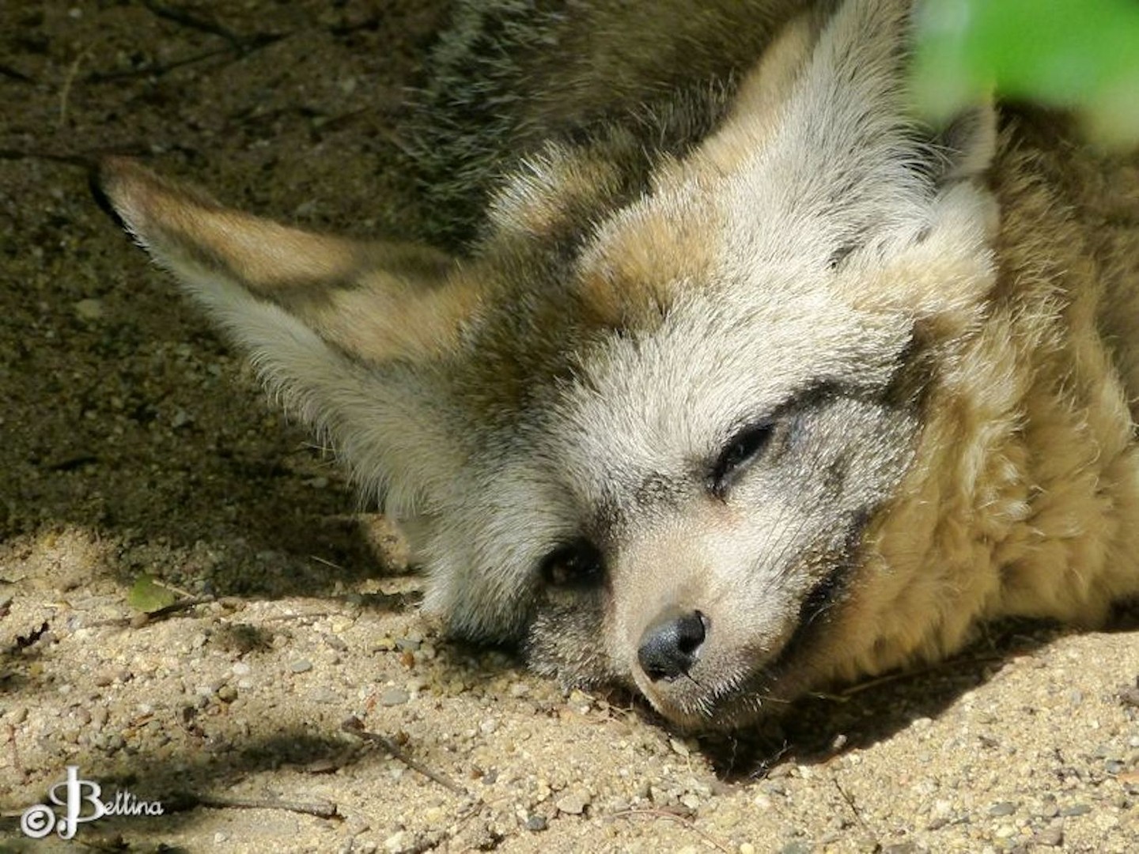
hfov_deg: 4.2
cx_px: 570
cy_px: 427
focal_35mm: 477
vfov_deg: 3.1
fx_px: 15695
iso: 200
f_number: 6.2
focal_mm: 77.4
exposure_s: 1/320
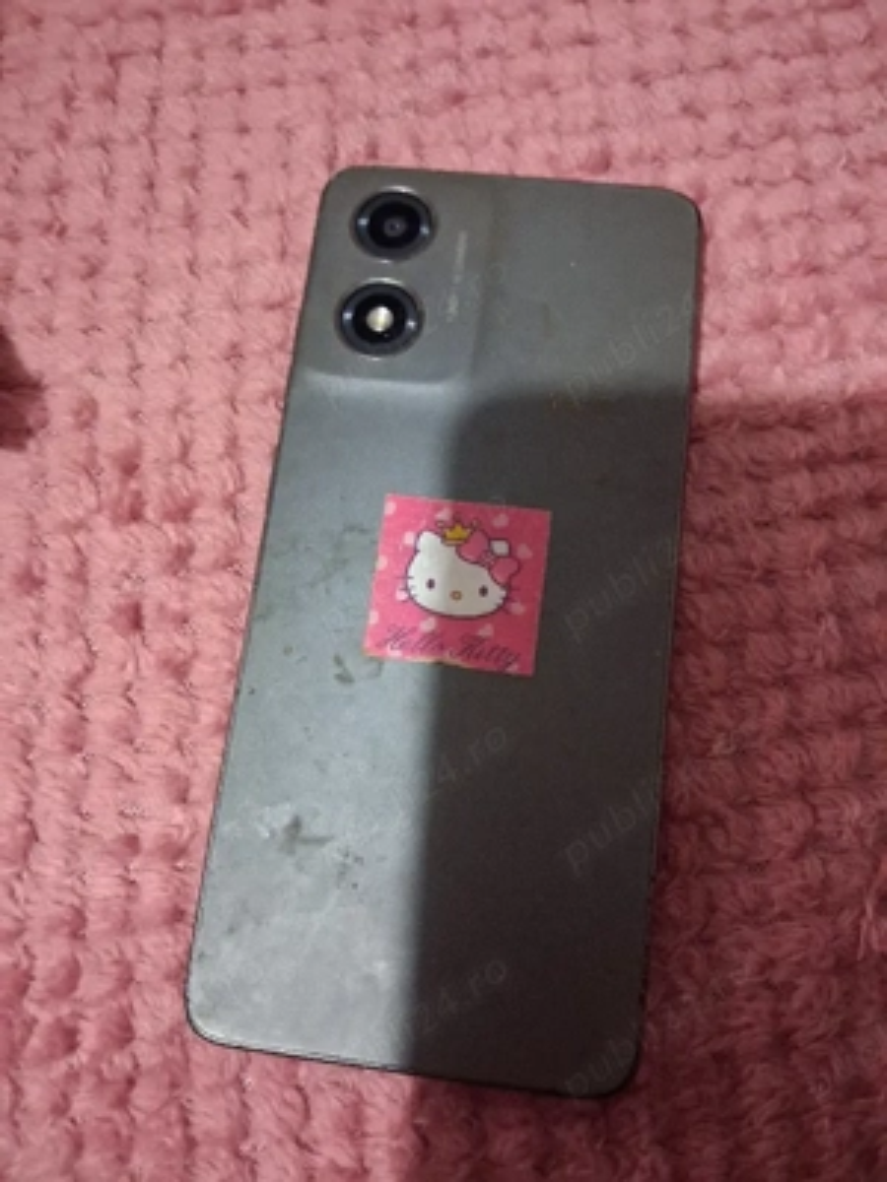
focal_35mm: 27
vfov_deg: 65.3
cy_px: 591
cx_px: 444
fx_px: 922
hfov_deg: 51.4
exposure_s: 1/20
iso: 1000
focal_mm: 4
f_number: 1.8
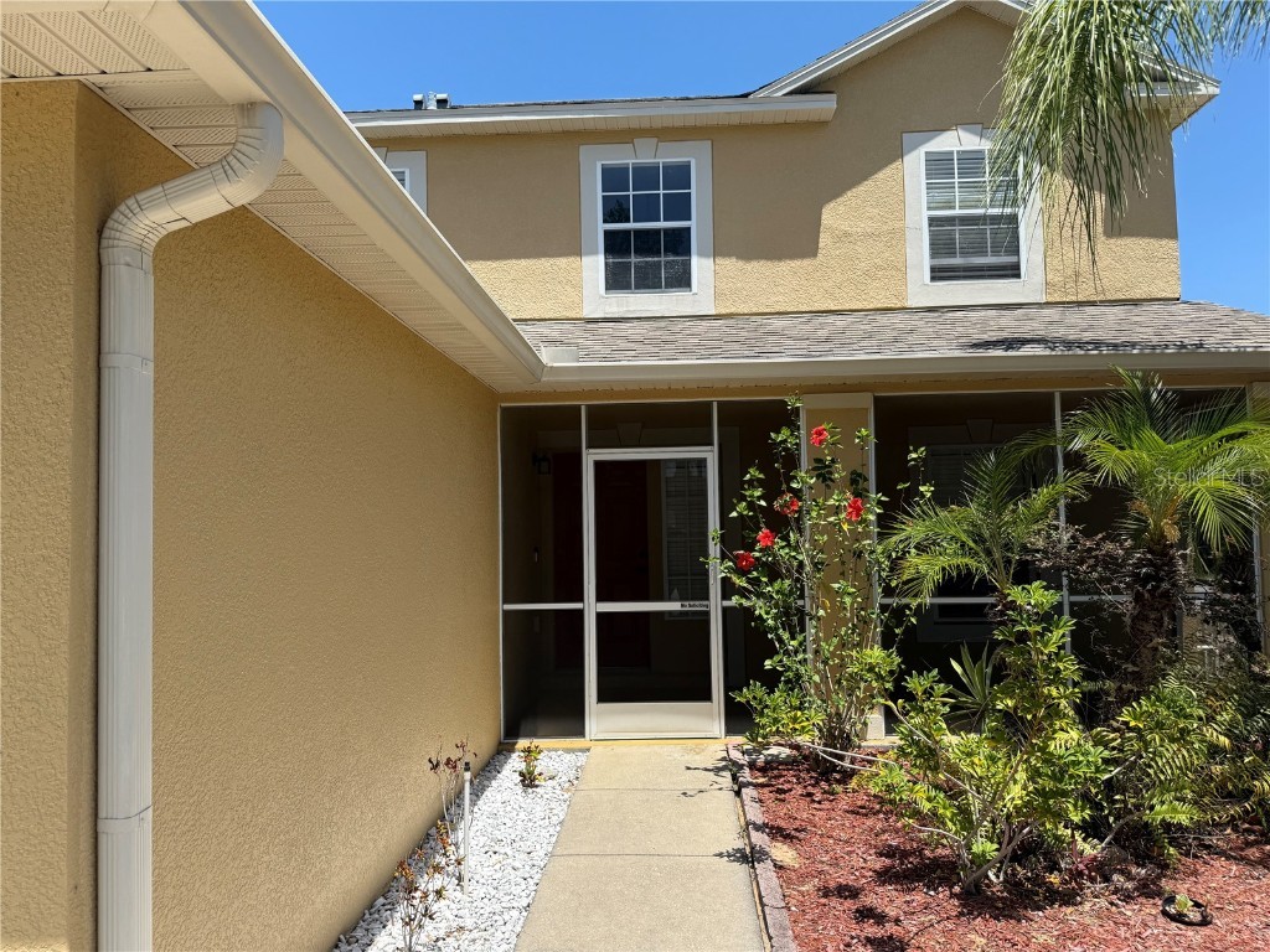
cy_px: 476
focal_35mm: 24
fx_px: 881
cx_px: 635
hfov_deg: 71.6
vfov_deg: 56.8
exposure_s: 1/3425
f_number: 1.78
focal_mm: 6.76
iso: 80
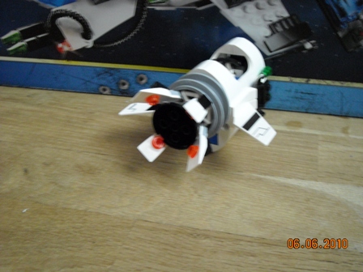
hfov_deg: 38.9
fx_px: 514
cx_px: 182
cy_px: 136
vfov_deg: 29.7
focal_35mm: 49
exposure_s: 1/8
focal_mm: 7.92
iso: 475
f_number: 3.2
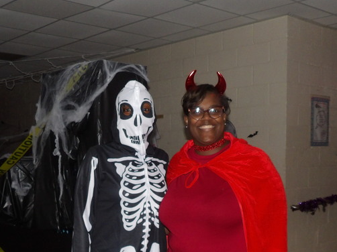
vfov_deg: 29.0
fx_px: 477
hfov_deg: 38.9
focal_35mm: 49
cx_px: 172
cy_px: 200
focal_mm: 4.3
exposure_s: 1/33
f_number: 2.8
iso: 200
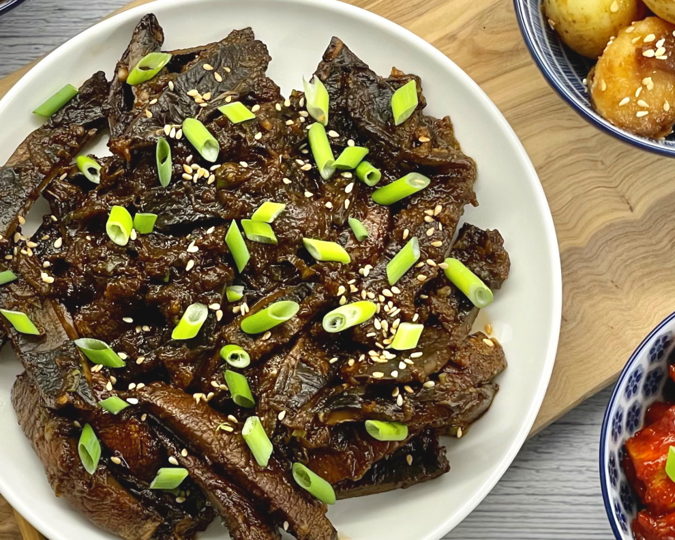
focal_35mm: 105
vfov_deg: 14.7
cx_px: 233
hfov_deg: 18.2
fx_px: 2098
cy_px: 260
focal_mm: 6
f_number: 2
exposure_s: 1/100
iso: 100
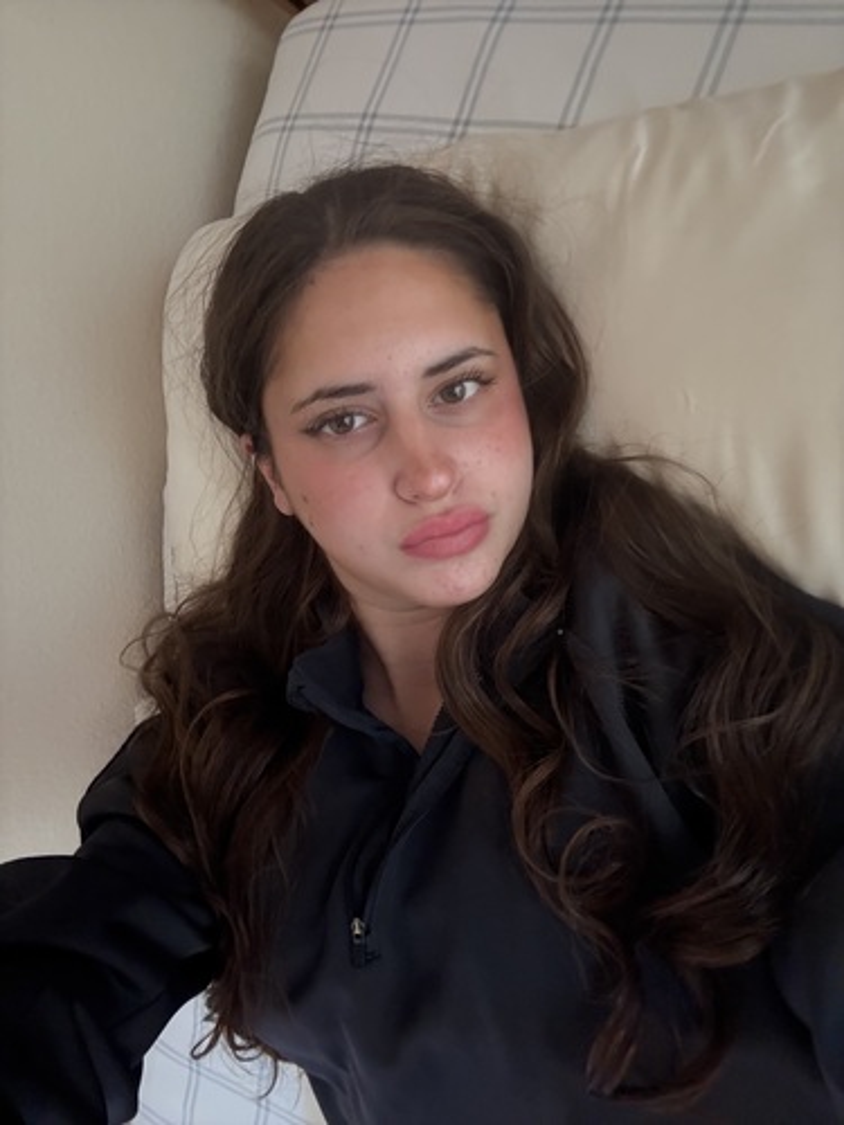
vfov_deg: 73.9
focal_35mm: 23
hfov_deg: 58.9
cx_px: 422
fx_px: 748
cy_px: 562
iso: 500
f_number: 1.9
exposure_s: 1/30
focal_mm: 2.69
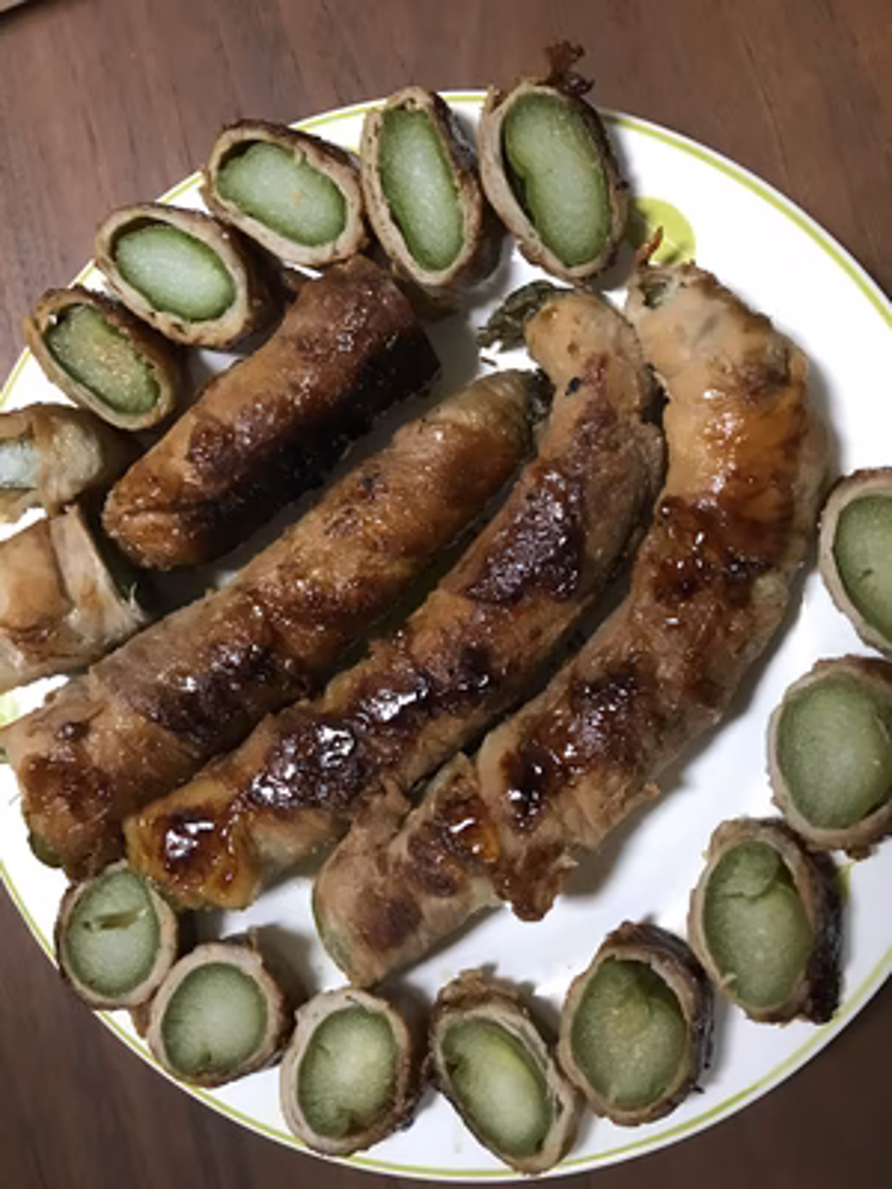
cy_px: 594
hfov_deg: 49.7
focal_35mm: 28
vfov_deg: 63.4
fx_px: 962
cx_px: 446
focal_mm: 3.99
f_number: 1.8
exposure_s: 1/17
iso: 80
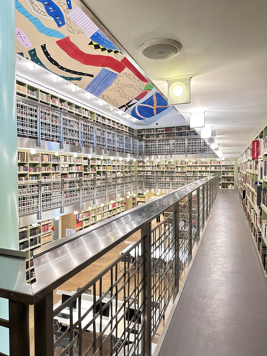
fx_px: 247
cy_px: 178
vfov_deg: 71.6
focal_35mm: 24
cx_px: 134
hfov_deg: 56.8
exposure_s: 1/33
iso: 1000
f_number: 1.78
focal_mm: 6.86
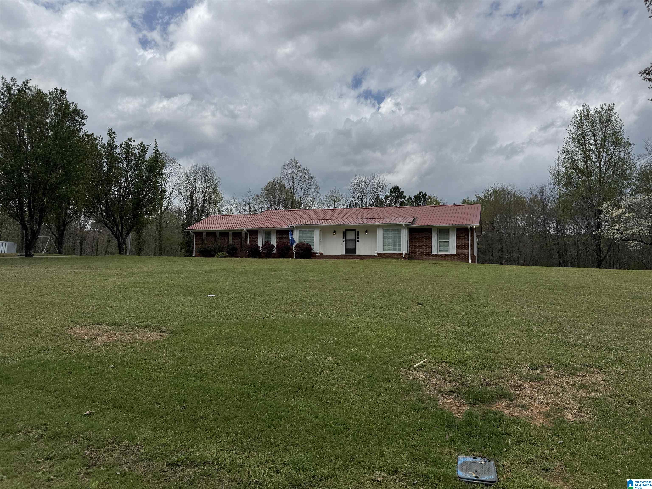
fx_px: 452
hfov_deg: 71.6
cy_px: 244
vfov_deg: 56.8
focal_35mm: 24
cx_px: 326
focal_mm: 6.76
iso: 80
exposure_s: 1/9091
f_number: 1.78
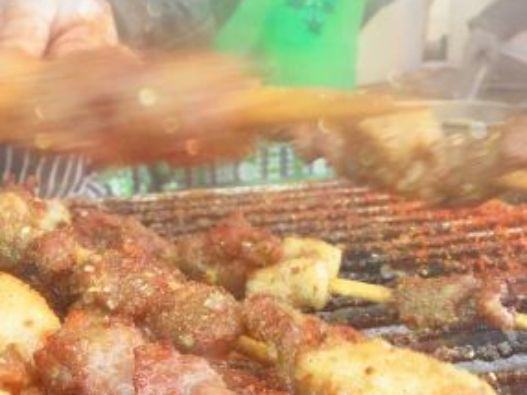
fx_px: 1080
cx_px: -63
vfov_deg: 20.3
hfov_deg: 25.3
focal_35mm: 71
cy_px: 342
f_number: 2.2
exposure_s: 1/100
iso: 32
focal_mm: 4.15
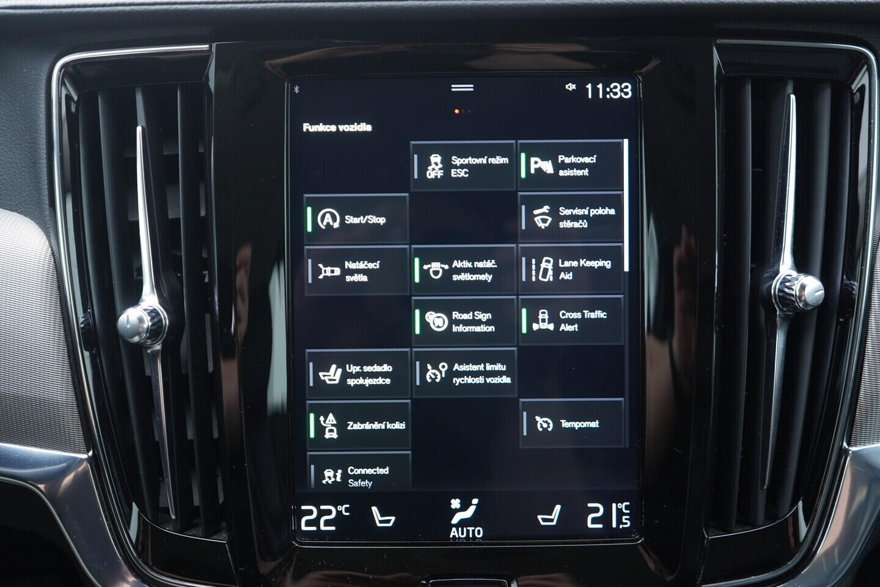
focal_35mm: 36
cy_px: 294
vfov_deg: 36.9
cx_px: 440
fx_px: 880
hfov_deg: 53.1
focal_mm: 24
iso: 400
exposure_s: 1/40
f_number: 2.8
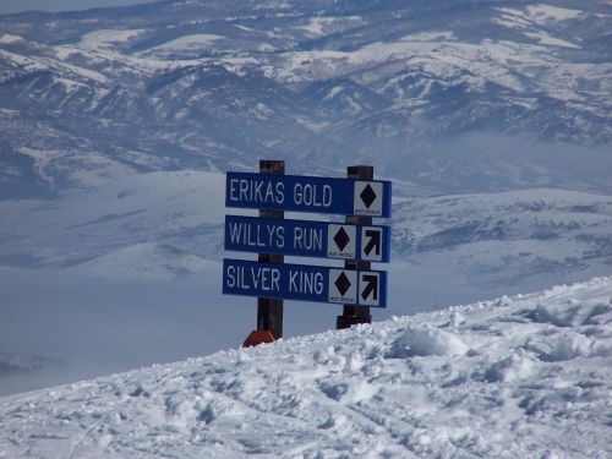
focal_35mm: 380
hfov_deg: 5.2
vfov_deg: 3.9
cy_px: 230
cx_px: 306
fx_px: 6718
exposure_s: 1/1000
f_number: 7.1
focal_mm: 63
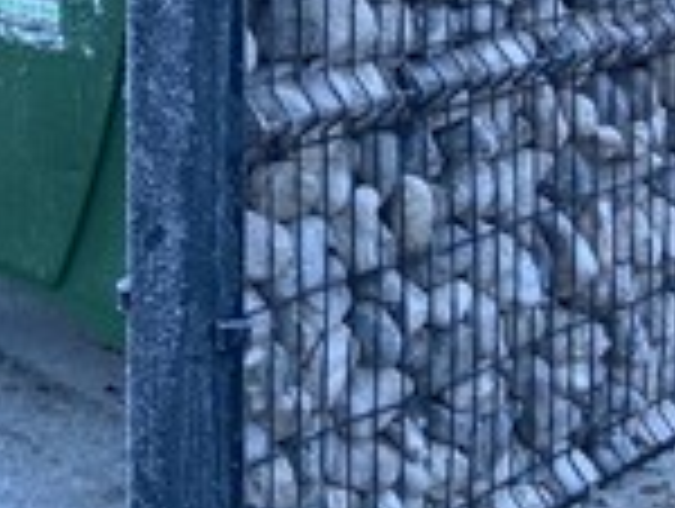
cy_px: -184
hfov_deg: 23.4
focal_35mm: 78
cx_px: -72
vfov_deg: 17.6
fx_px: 1523
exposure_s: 1/231
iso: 32
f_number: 1.8
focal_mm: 4.25
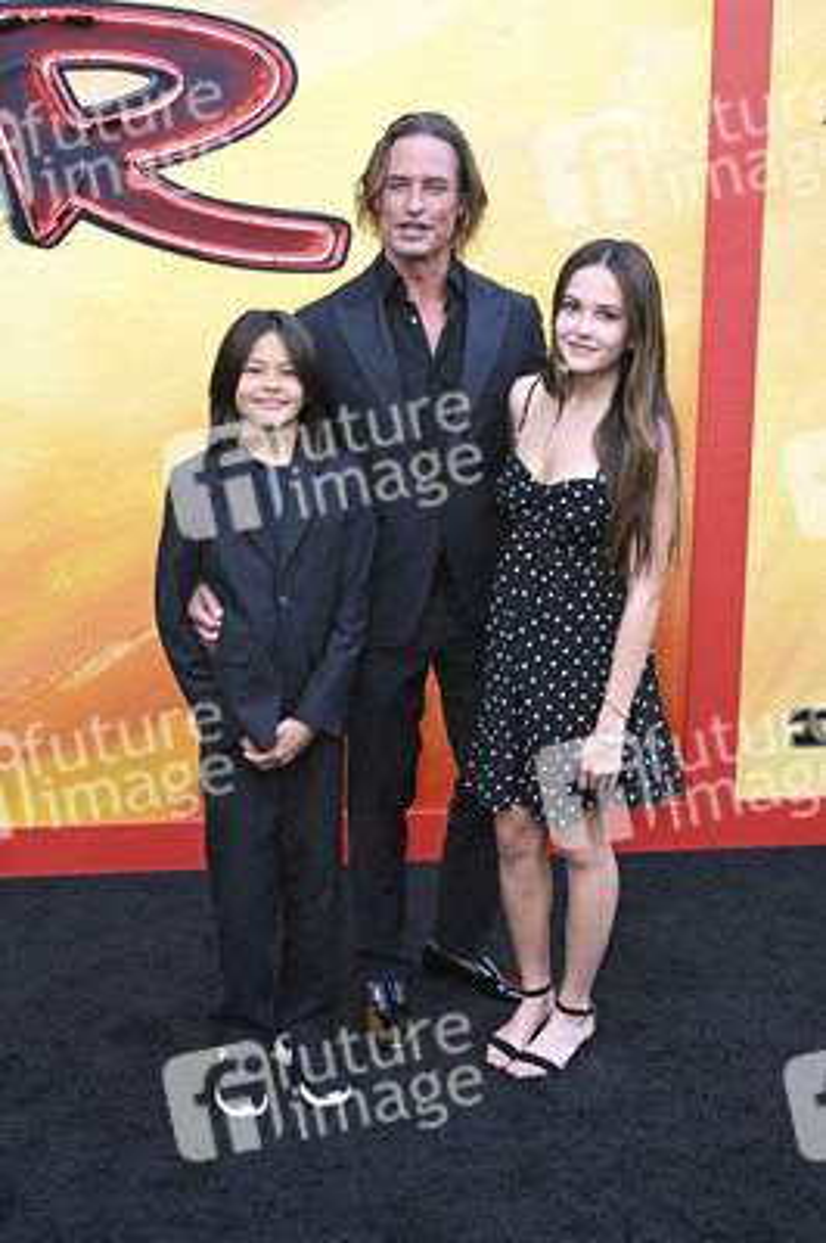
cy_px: 622
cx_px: 413
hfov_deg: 35.9
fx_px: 1276
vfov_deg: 51.9
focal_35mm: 37
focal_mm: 37
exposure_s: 1/200
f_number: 5.6
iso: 1250
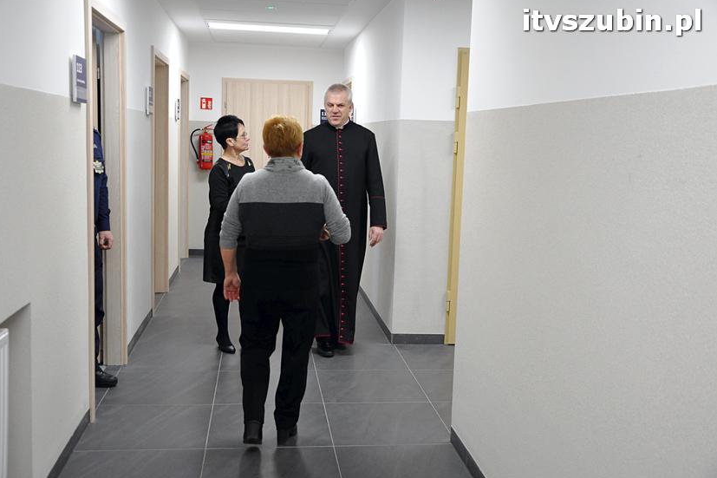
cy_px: 239
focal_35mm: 39
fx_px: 767
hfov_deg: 50.1
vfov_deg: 34.6
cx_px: 349
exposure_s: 1/80
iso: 2000
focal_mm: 25
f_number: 4.5
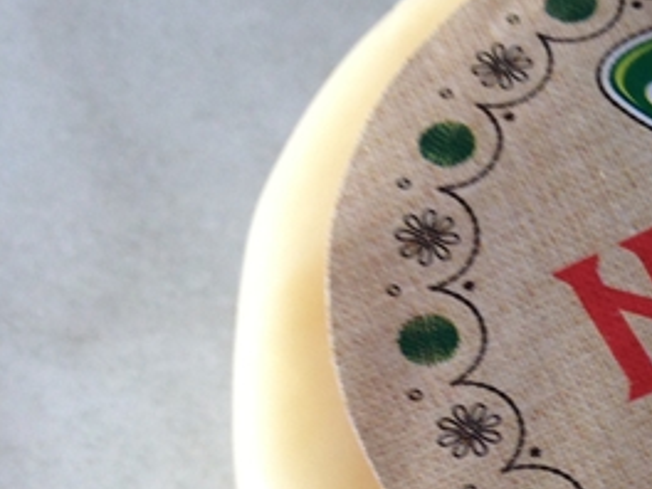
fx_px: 1884
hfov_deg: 17.6
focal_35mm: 100
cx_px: 976
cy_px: 459
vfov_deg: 14.6
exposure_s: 1/24
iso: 50
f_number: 2.4
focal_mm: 4.12
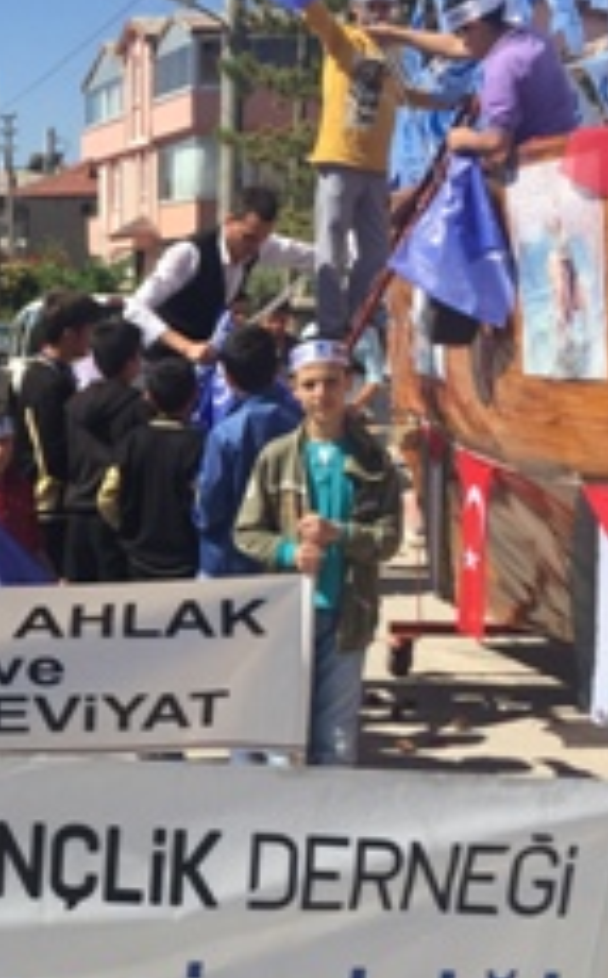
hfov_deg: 20.3
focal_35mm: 60
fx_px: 1597
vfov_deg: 34.0
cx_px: -106
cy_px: 570
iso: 32
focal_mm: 4.15
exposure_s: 1/1980
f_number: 2.2
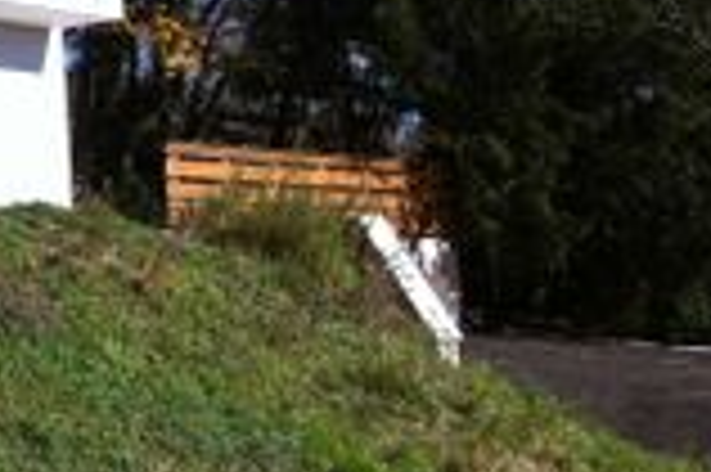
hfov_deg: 14.4
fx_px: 2723
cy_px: 72
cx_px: -122
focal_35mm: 138
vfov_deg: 9.9
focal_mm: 3.85
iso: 80
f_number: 2.8
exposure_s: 1/887
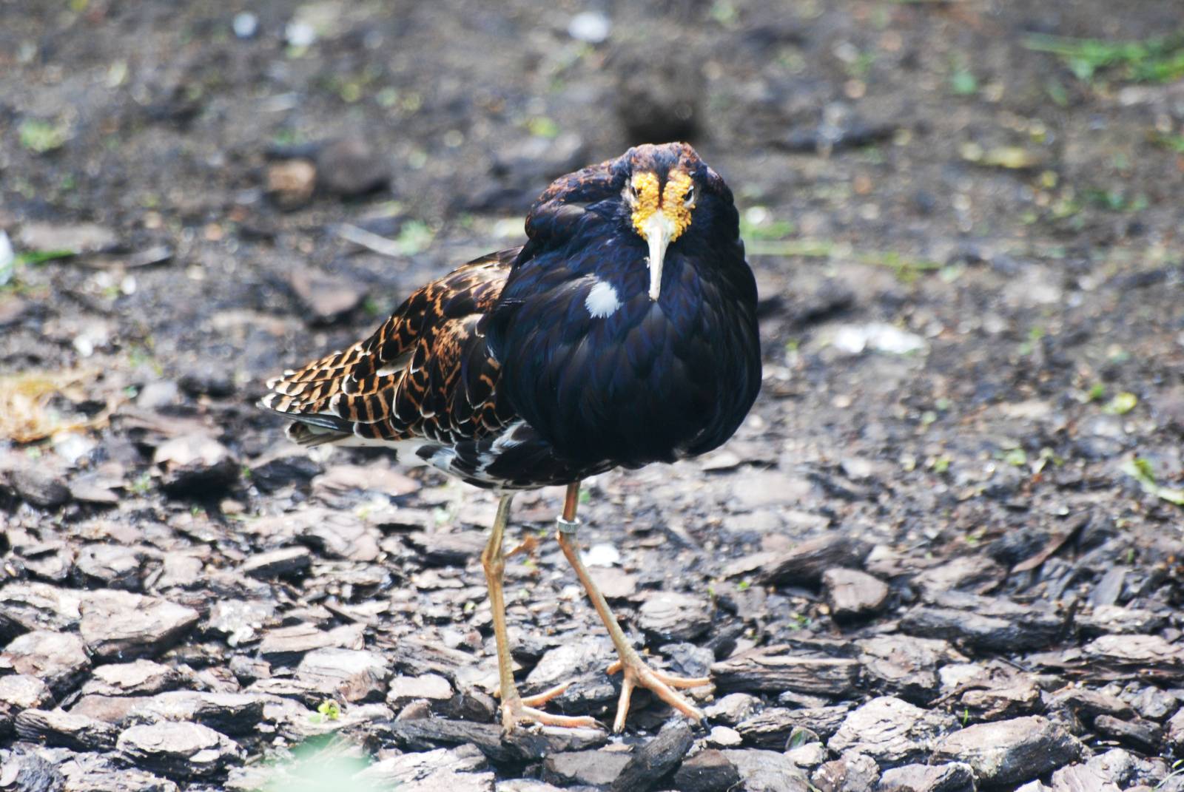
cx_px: 592
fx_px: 14817
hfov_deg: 4.6
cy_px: 396
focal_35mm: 450
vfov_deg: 3.1
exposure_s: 1/200
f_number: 5.6
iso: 400
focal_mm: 300
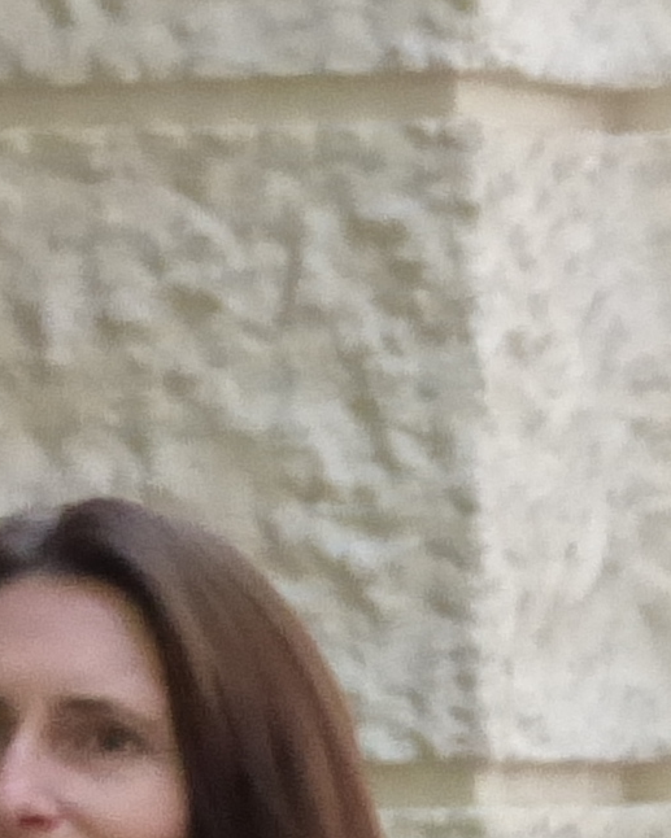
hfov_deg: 1.9
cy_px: 1519
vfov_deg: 2.4
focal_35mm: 792
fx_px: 19656
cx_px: 2249
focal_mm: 23.5
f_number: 2.8
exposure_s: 1/320
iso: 1000
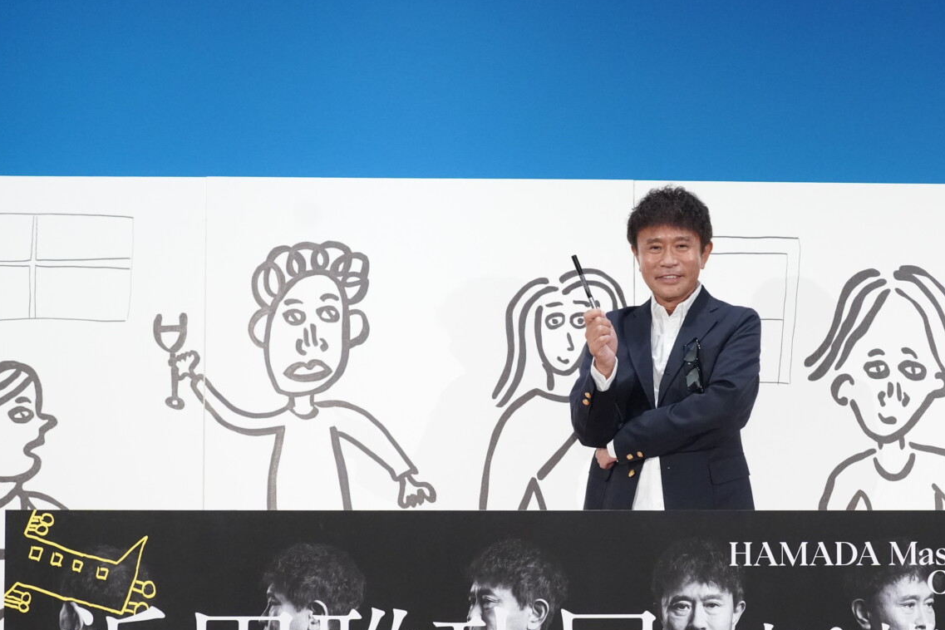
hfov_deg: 49.3
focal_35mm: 38
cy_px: 482
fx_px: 997
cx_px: 670
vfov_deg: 34.2
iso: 6400
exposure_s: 1/160
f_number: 5
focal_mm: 24
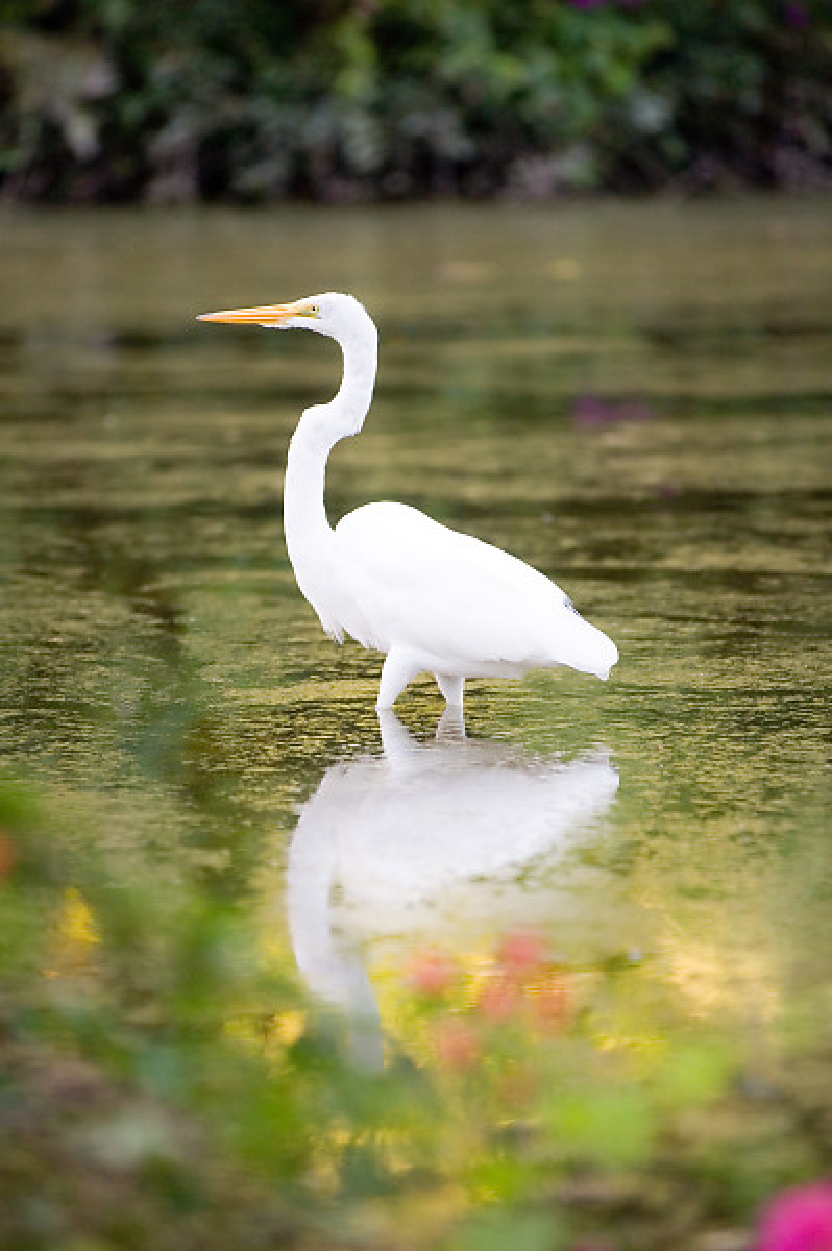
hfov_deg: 4.6
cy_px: 626
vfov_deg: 6.9
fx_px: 10417
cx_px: 416
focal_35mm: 300
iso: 200
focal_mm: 200
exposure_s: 1/160
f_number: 2.8
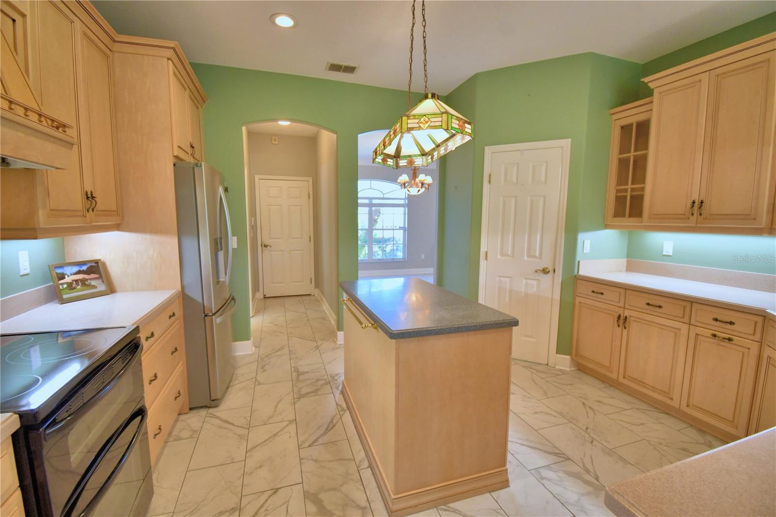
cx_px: 388
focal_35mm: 15
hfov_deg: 100.4
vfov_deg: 77.3
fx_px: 323
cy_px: 258
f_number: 4.5
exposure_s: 1/30
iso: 400
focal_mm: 10
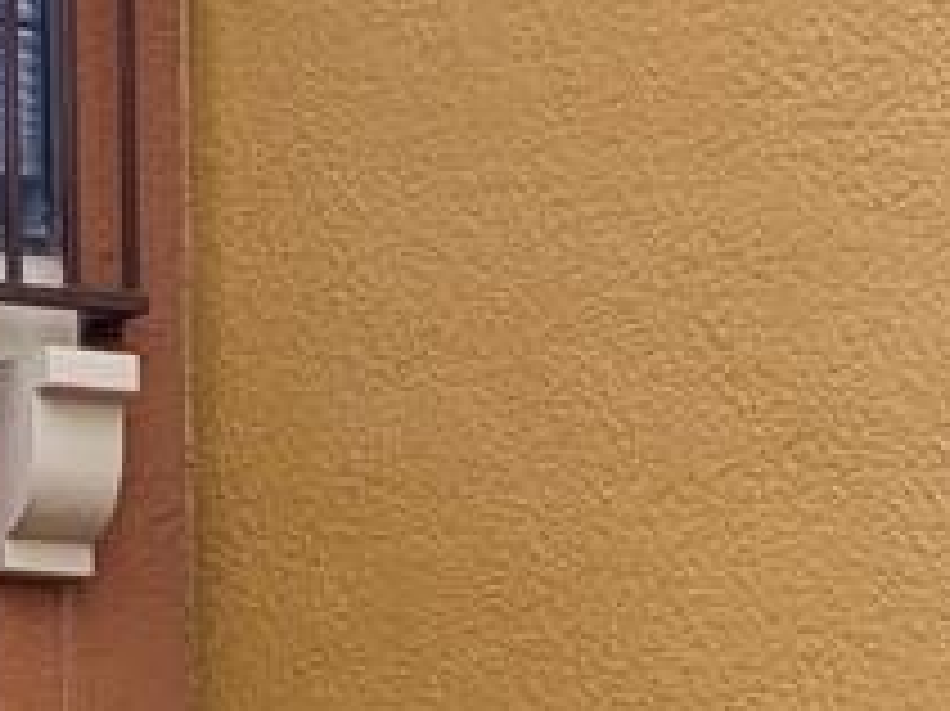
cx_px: 437
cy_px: 1688
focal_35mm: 197
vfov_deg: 7.1
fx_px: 5403
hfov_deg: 10.0
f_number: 1.8
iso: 40
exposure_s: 1/626
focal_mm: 5.4
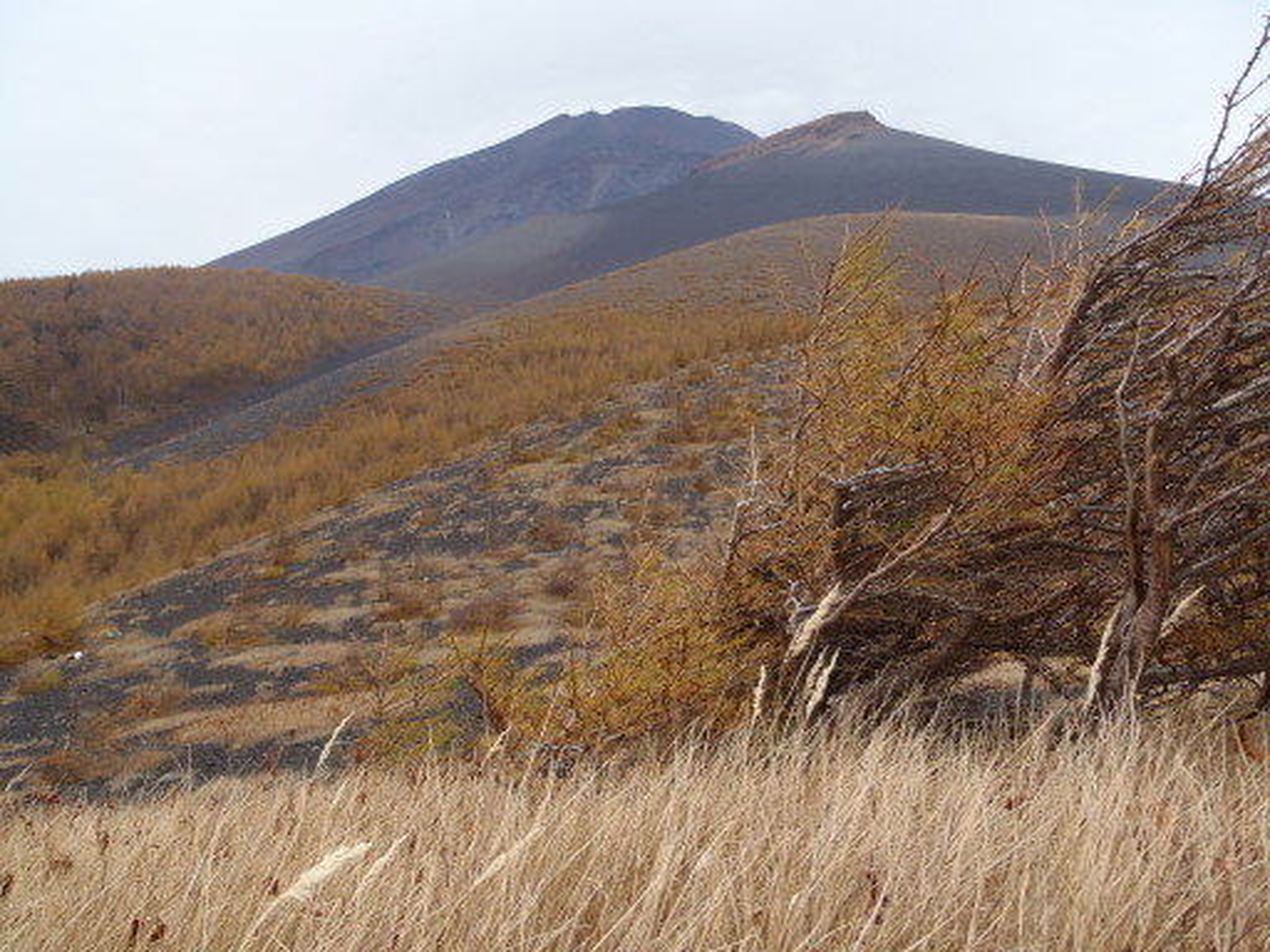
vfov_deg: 37.7
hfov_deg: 49.0
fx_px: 1394
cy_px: 476
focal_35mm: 38
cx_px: 635
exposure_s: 1/200
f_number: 4.6
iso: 80
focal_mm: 6.83
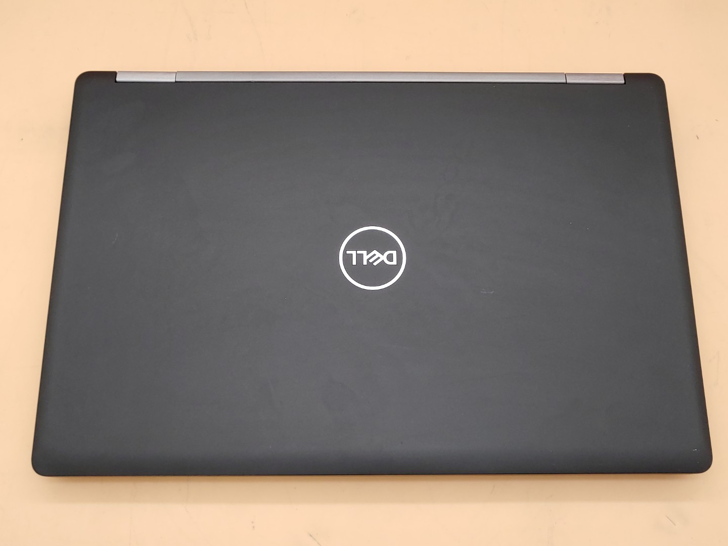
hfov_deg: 51.4
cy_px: 273
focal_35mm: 36
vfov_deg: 39.7
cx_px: 364
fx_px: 757
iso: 50
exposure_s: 1/120
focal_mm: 4.36
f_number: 1.8
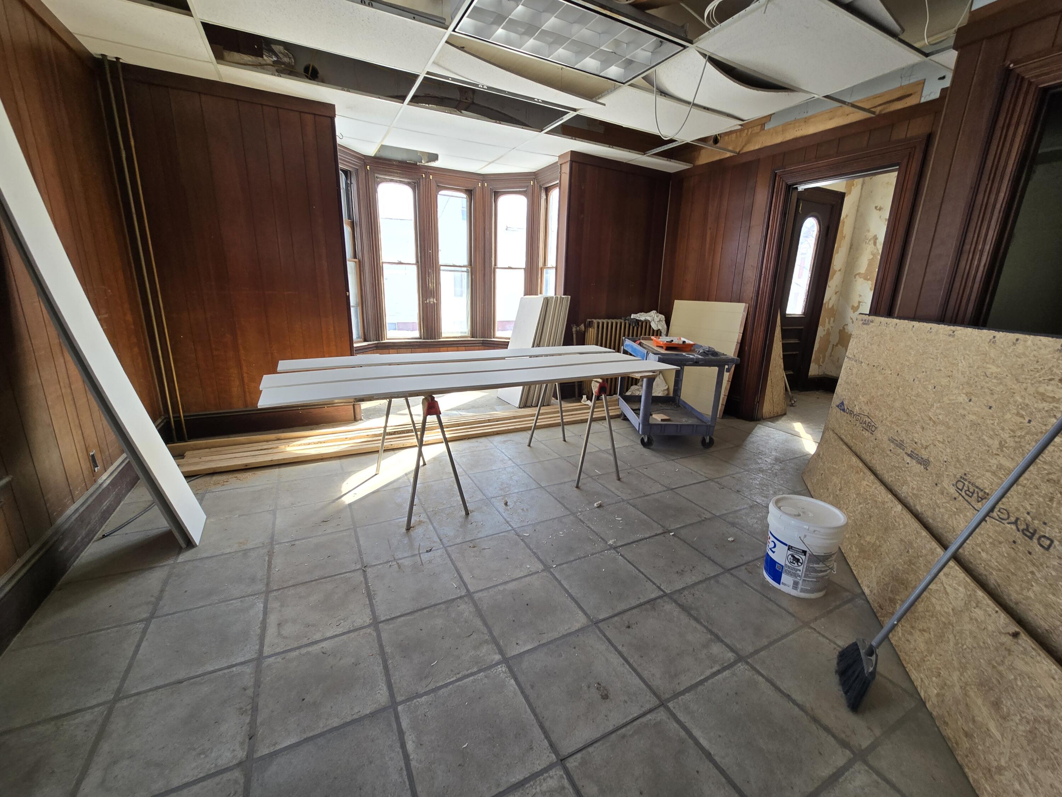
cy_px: 398
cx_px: 531
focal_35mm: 13
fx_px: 399
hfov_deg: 106.2
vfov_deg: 89.9
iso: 64
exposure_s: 1/120
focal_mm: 2.2
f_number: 2.2
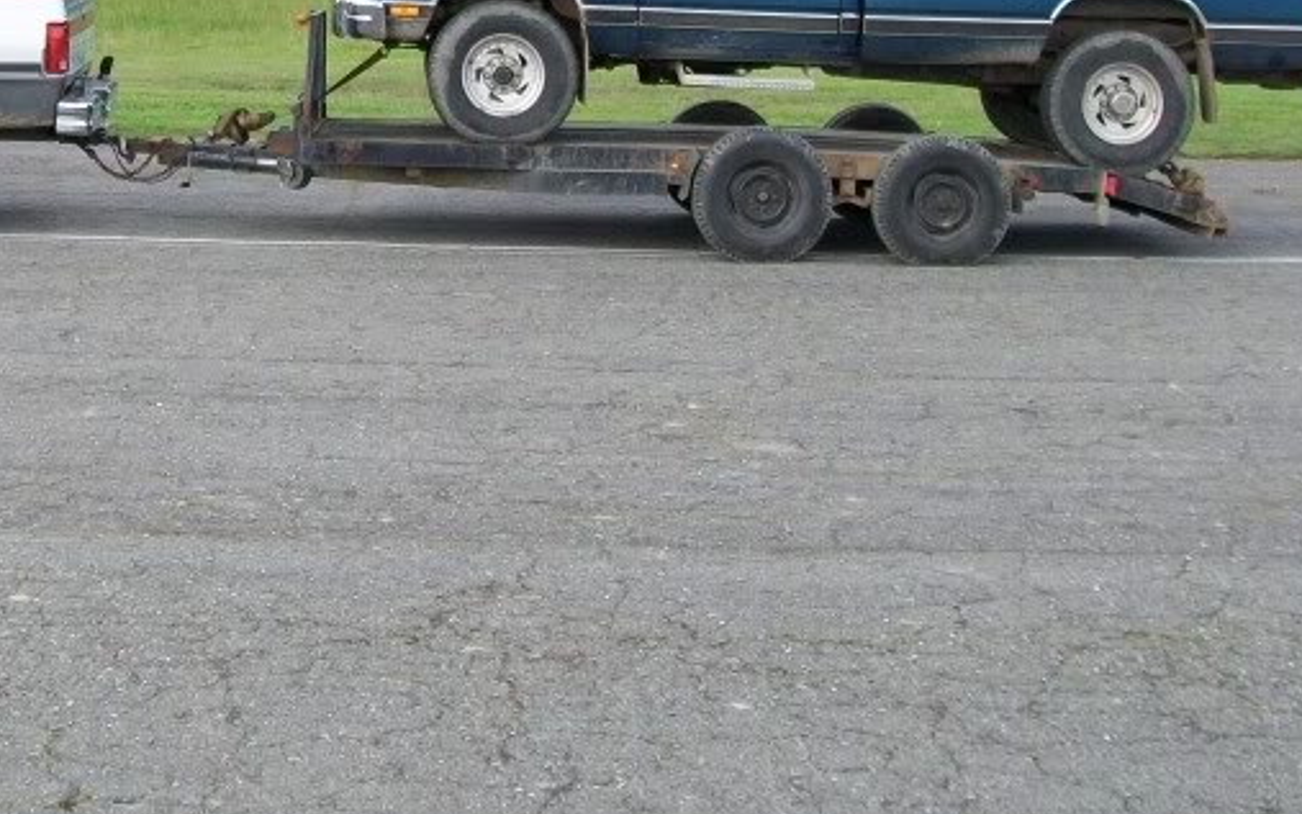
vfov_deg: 16.5
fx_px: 2733
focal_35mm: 77
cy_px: -51
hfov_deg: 26.1
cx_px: 180
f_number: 2.7
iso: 64
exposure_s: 1/320
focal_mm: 6
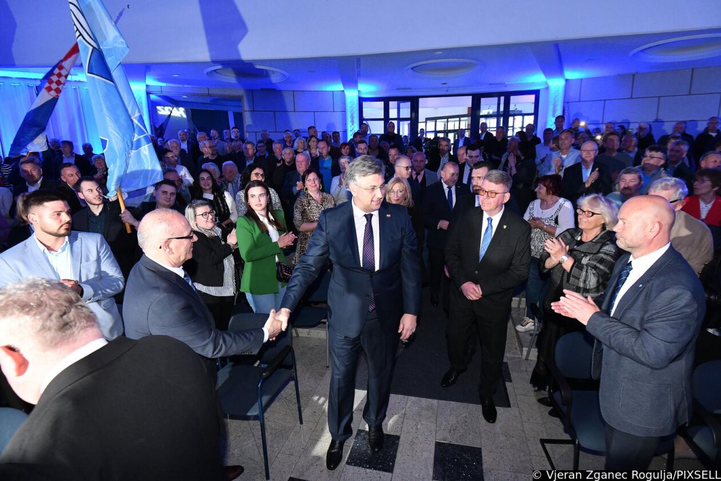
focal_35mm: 16
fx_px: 320
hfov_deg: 96.7
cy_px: 240
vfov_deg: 73.7
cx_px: 360
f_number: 5
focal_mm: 16
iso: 2500
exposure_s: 1/125
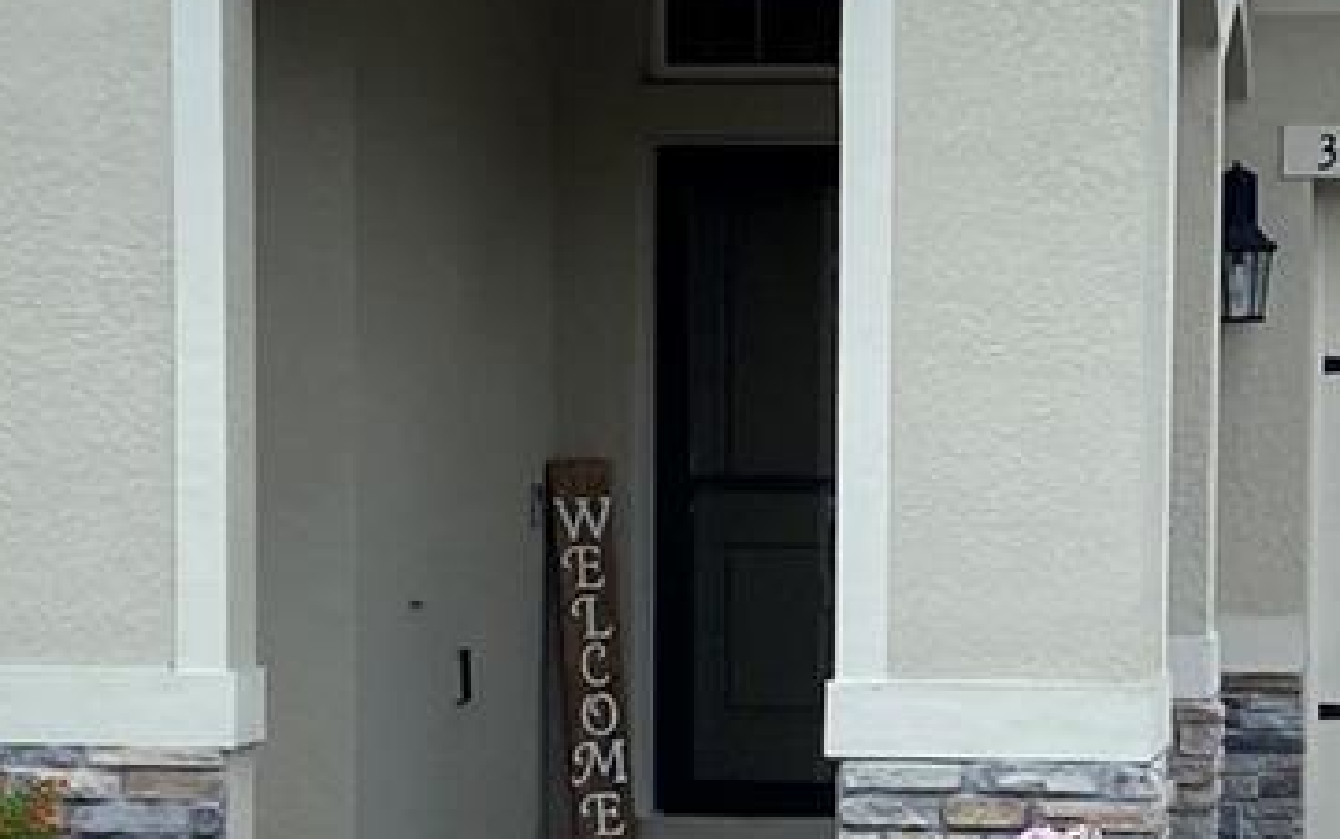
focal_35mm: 122
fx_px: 4457
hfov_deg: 17.0
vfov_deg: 10.7
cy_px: 750
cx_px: 961
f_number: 1.8
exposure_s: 1/1866
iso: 32
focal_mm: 4.25
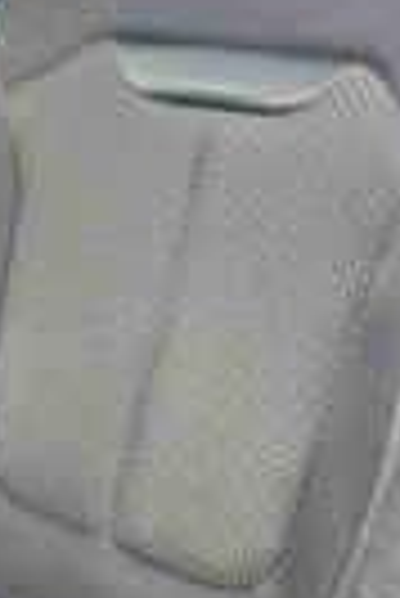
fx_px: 1247
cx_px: -108
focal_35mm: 75
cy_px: 117
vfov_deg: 26.4
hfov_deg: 17.2
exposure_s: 1/150
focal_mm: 6.86
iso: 100
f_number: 1.78
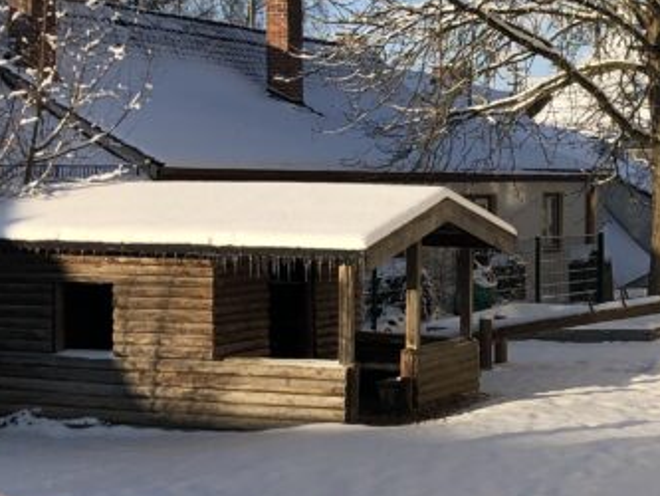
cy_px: 234
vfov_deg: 17.2
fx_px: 1640
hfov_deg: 22.3
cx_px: 565
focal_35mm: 86
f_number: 1.8
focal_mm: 3.99
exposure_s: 1/1869
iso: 20
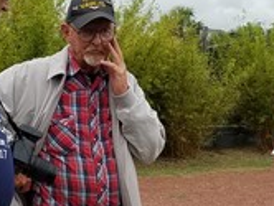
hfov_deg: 19.6
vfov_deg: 14.8
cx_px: 107
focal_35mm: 100
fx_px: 793
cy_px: 160
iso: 50
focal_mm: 4.2
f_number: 1.7
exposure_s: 1/1188
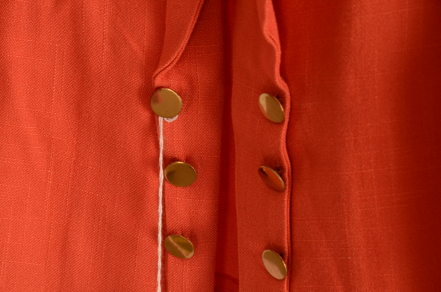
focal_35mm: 158
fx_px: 1925
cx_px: 220
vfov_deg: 8.7
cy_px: 146
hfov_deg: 13.1
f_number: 10
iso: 200
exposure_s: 1/80
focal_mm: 105
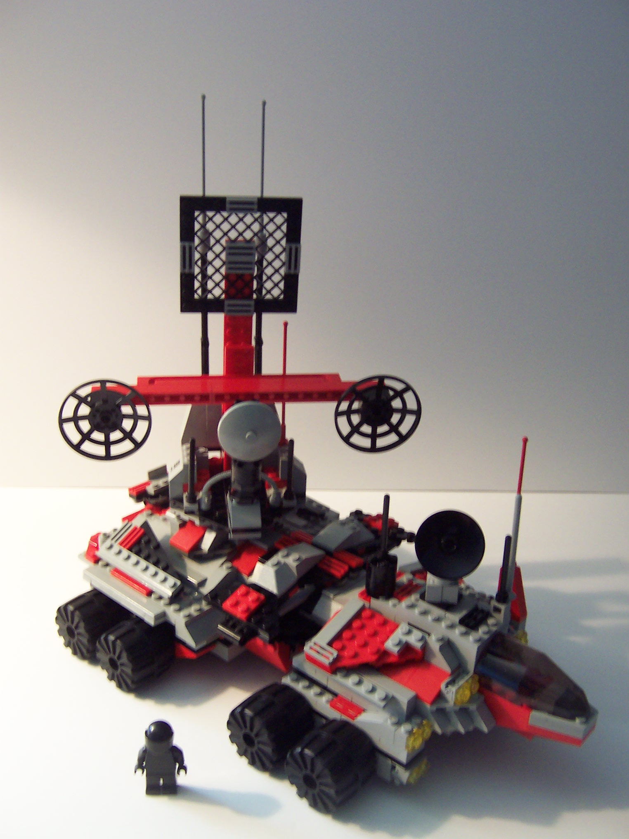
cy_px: 420
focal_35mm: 36
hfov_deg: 39.7
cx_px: 314
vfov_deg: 51.4
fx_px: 872
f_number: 2.8
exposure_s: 1/10
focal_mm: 5.6
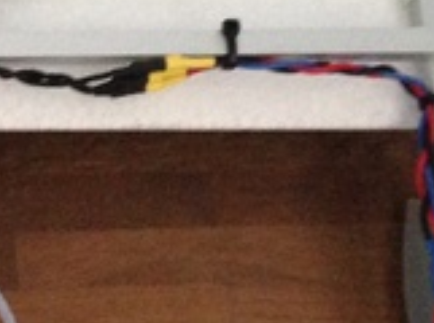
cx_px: -332
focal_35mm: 185
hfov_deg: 10.2
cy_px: 31
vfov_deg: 8.0
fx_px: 2314
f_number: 2.4
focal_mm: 4.12
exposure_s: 1/20
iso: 250
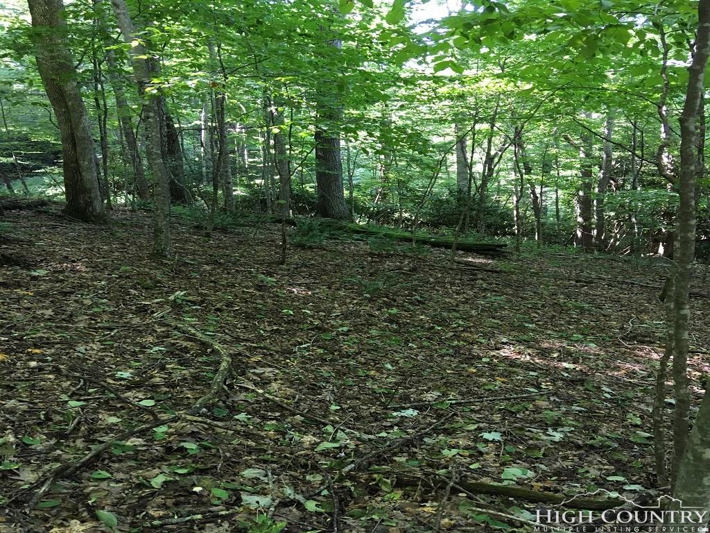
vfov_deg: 48.2
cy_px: 266
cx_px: 355
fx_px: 595
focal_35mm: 29
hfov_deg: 61.7
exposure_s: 1/30
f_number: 2.2
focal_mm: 4.15
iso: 100
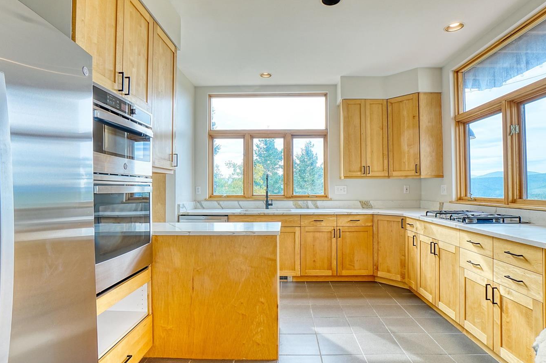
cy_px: 183
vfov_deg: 67.4
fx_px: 273
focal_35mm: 18
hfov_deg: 90.0
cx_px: 281
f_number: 9
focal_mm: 10
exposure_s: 1/10
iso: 125
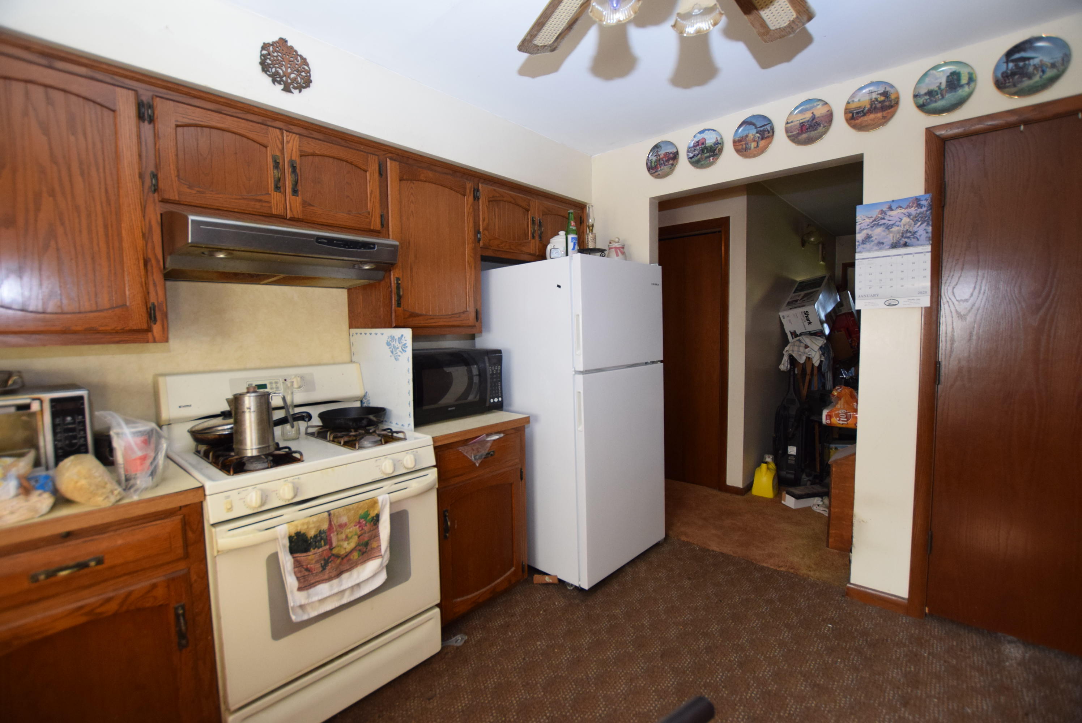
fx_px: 451
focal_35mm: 15
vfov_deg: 77.4
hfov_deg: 100.3
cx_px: 541
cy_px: 362
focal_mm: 10
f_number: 3.5
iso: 1250
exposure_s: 1/60
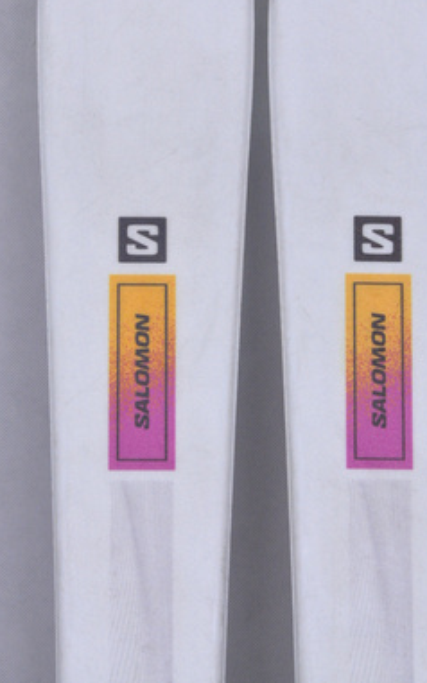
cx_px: 261
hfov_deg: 6.9
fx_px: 3532
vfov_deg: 11.1
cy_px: 281
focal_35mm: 190
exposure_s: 1/125
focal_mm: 105
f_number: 9.5
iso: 3200
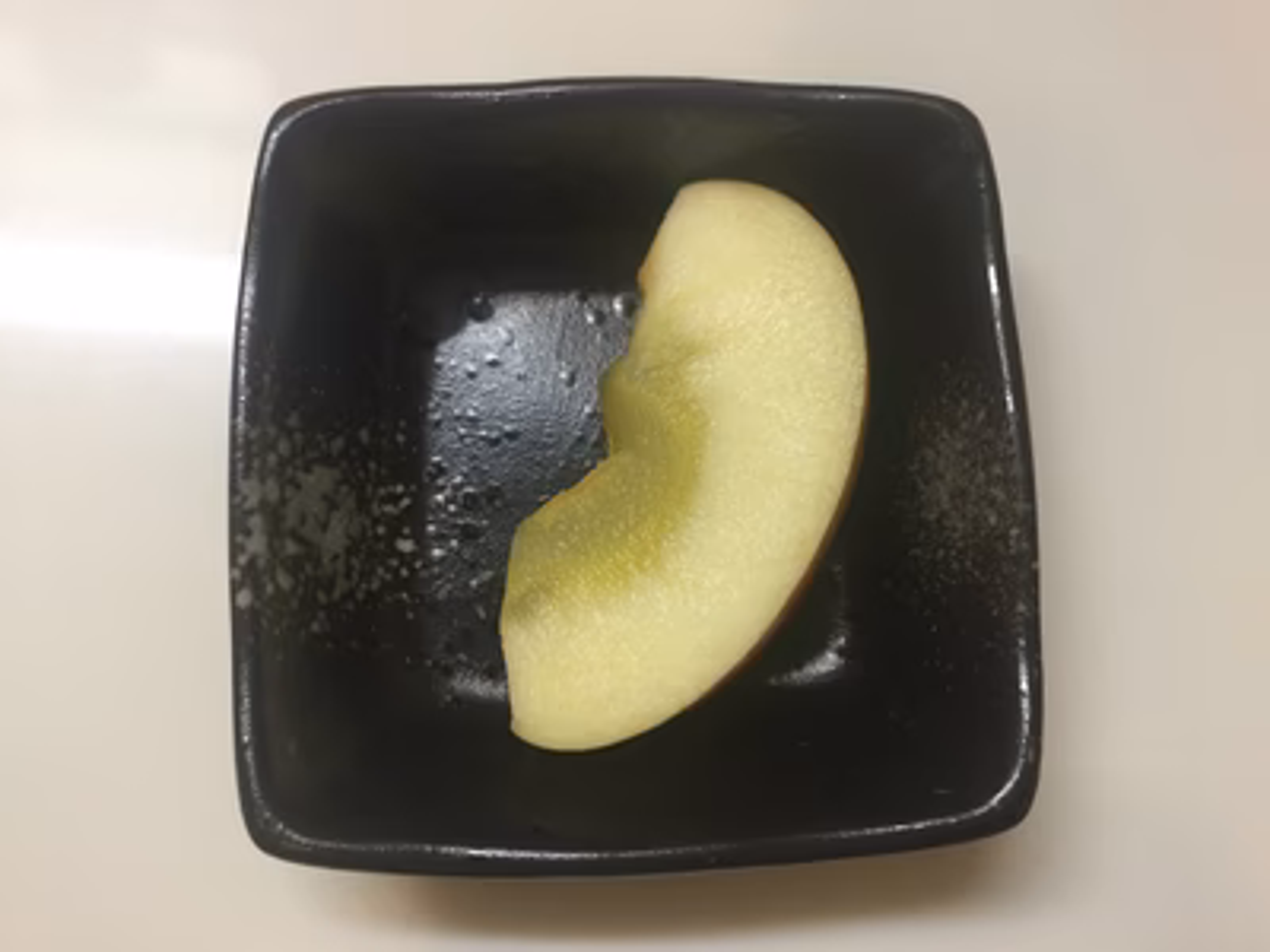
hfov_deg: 58.4
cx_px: 635
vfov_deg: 45.4
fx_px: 1137
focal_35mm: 31
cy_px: 476
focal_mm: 3.3
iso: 64
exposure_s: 1/33
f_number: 2.4
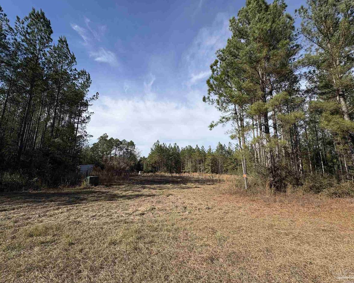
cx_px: 169
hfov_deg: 96.7
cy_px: 139
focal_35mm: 15
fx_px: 157
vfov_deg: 84.0
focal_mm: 2.22
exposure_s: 1/3106
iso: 50
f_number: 2.2
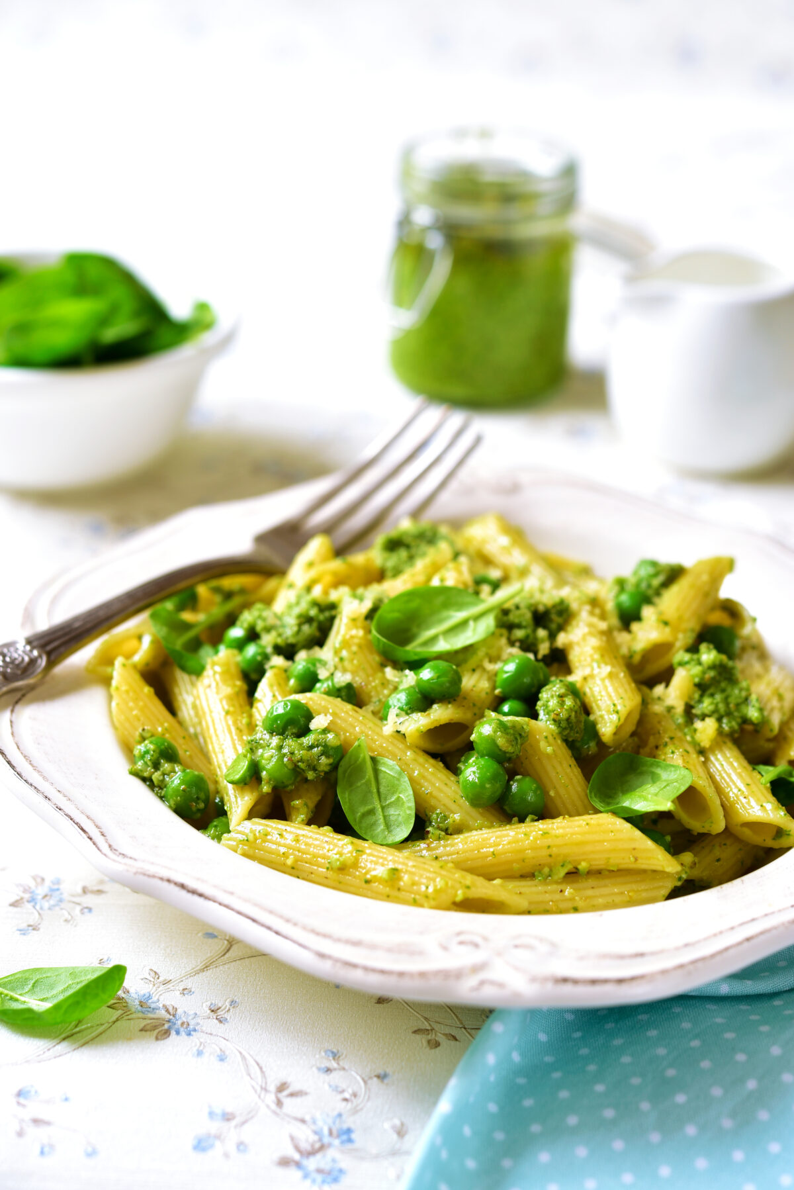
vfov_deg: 33.4
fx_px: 1983
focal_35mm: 60
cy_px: 595
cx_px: 397
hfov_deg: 22.6
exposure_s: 1/10
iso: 200
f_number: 5.6
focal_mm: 60
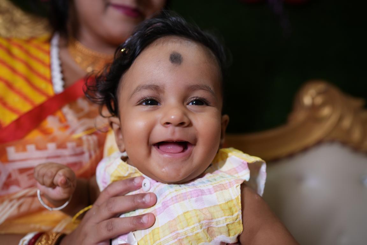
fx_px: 357
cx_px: 184
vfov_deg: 37.9
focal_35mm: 35
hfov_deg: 54.4
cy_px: 122
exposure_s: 1/125
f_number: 2.8
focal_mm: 35
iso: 400
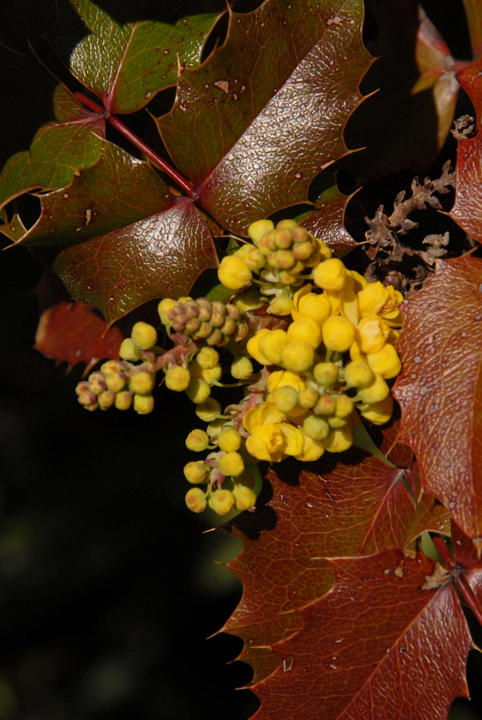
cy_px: 360
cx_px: 241
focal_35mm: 300
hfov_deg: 4.6
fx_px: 6010
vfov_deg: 6.9
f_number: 13
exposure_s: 1/640
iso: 400
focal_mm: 200
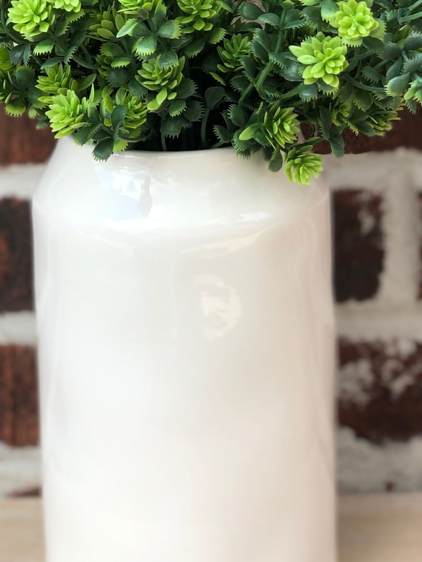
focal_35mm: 106
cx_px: 211
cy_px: 90
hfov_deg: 14.0
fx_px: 1723
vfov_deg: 18.3
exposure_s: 1/251
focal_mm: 6
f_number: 2.4
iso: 16
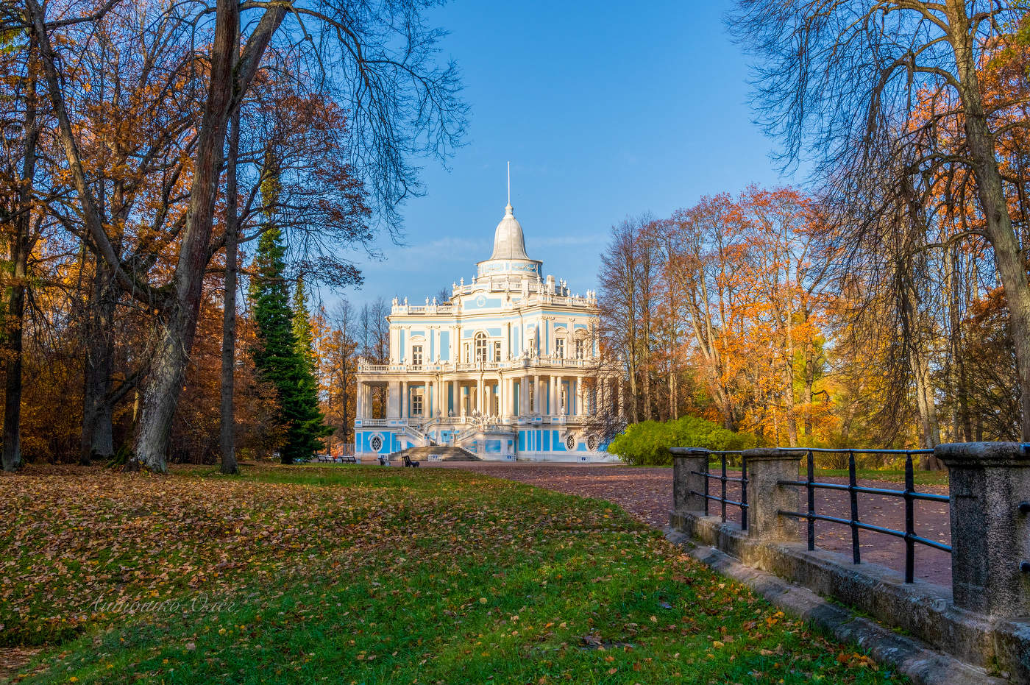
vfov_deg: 29.8
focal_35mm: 45
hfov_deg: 43.6
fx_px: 1286
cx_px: 515
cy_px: 342
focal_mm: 30
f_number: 10
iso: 200
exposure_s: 1/400
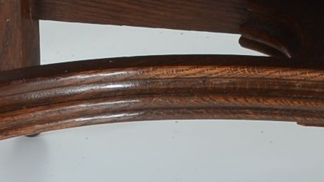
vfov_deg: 4.1
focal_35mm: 294
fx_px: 2525
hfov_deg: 7.3
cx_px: 131
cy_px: -139
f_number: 8
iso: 200
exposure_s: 1/100
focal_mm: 34
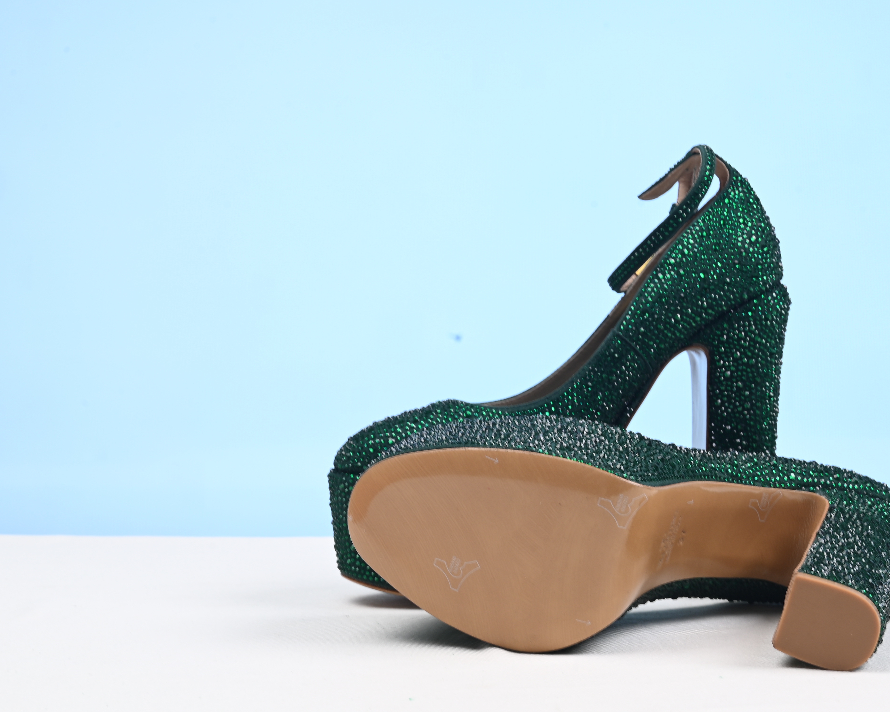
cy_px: 425
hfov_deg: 31.3
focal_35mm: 60
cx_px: 543
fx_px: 1580
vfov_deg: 25.3
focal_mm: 40
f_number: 16
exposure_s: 1/2
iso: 100
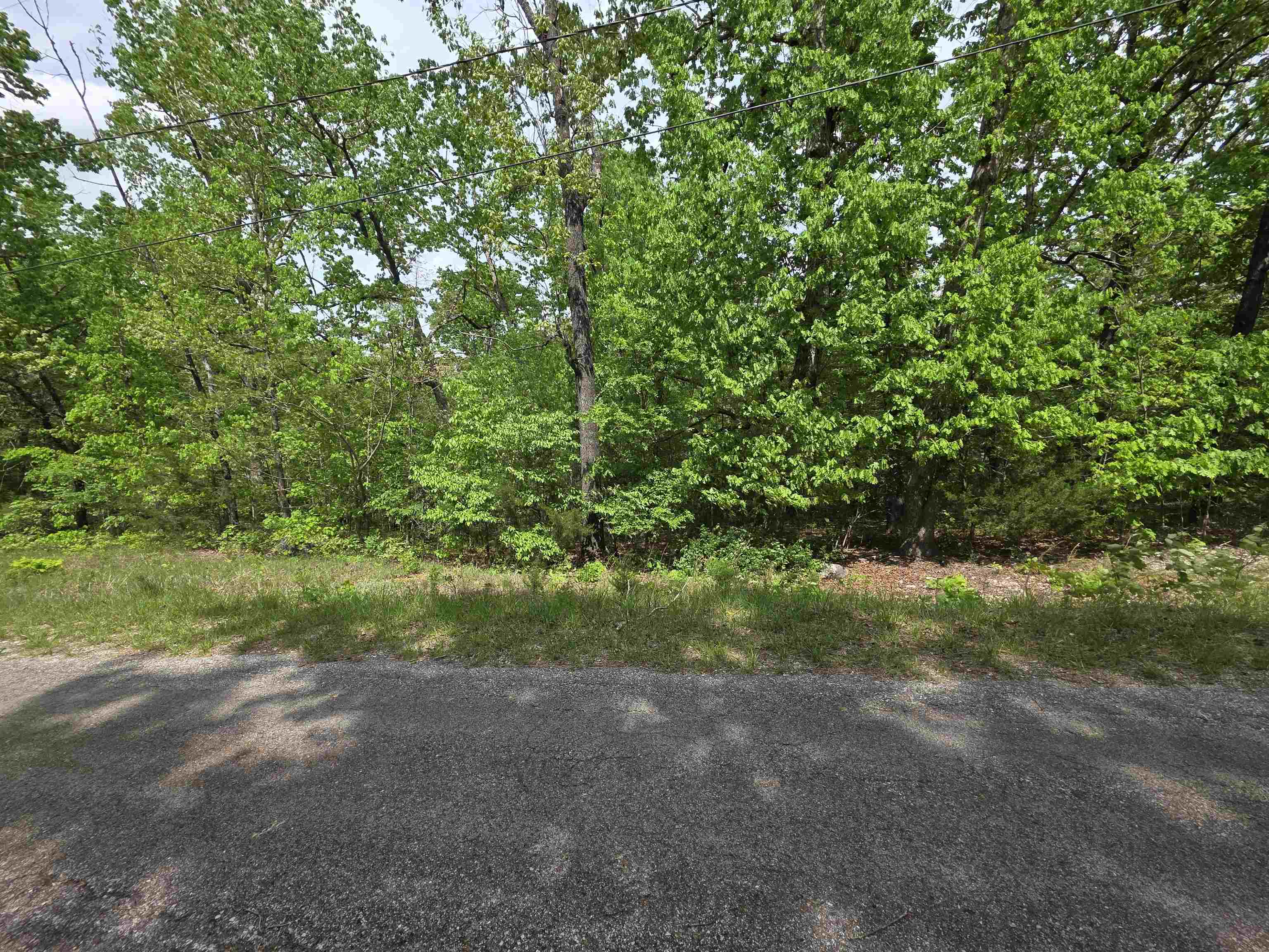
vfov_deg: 89.9
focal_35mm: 13
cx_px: 634
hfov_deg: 106.2
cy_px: 476
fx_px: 477
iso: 40
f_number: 1.9
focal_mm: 2.2
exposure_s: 1/1258
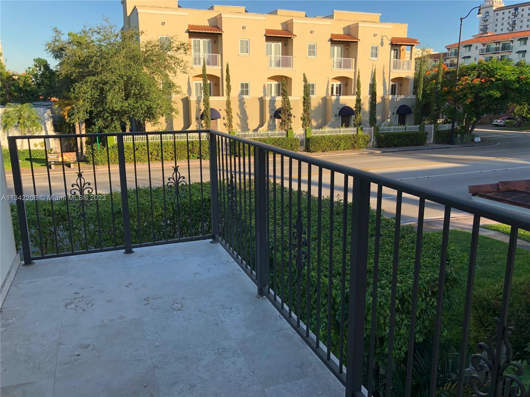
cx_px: 265
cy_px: 198
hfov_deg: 61.7
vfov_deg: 48.2
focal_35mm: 29
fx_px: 444
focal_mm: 3.99
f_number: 1.8
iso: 20
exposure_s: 1/704
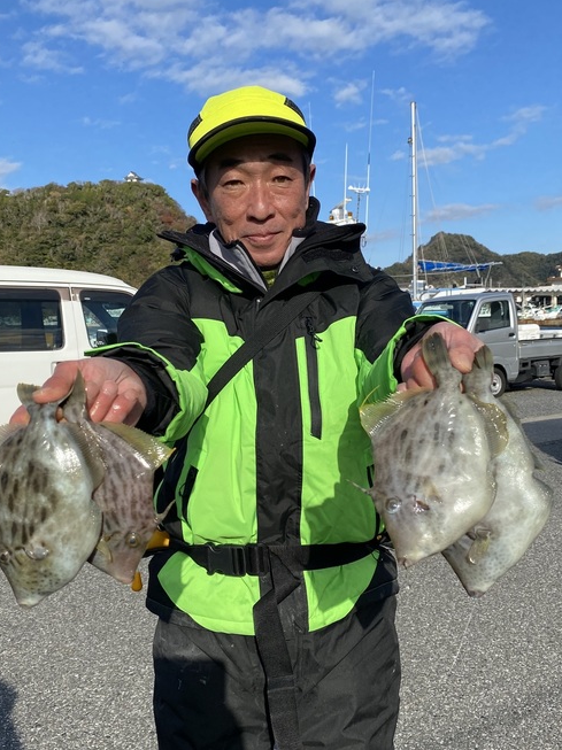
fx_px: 737
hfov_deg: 41.8
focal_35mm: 34
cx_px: 288
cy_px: 379
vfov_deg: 54.0
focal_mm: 4.25
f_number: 1.8
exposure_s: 1/3300
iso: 32
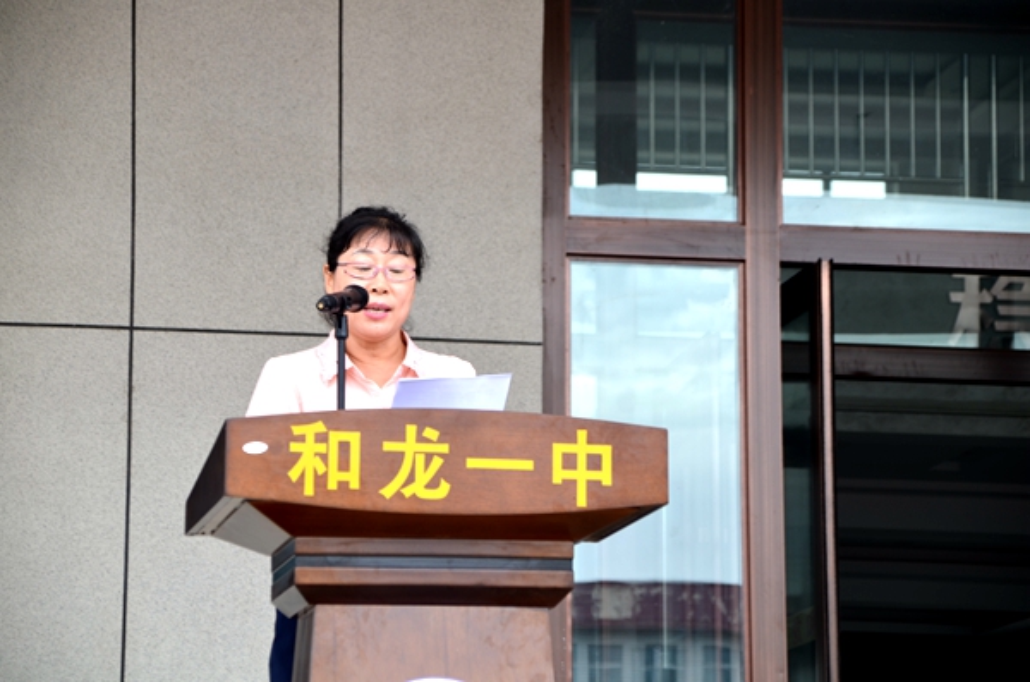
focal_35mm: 138
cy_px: 341
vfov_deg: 9.9
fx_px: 3939
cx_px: 515
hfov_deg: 14.9
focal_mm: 92
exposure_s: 1/30
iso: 100
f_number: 5.6
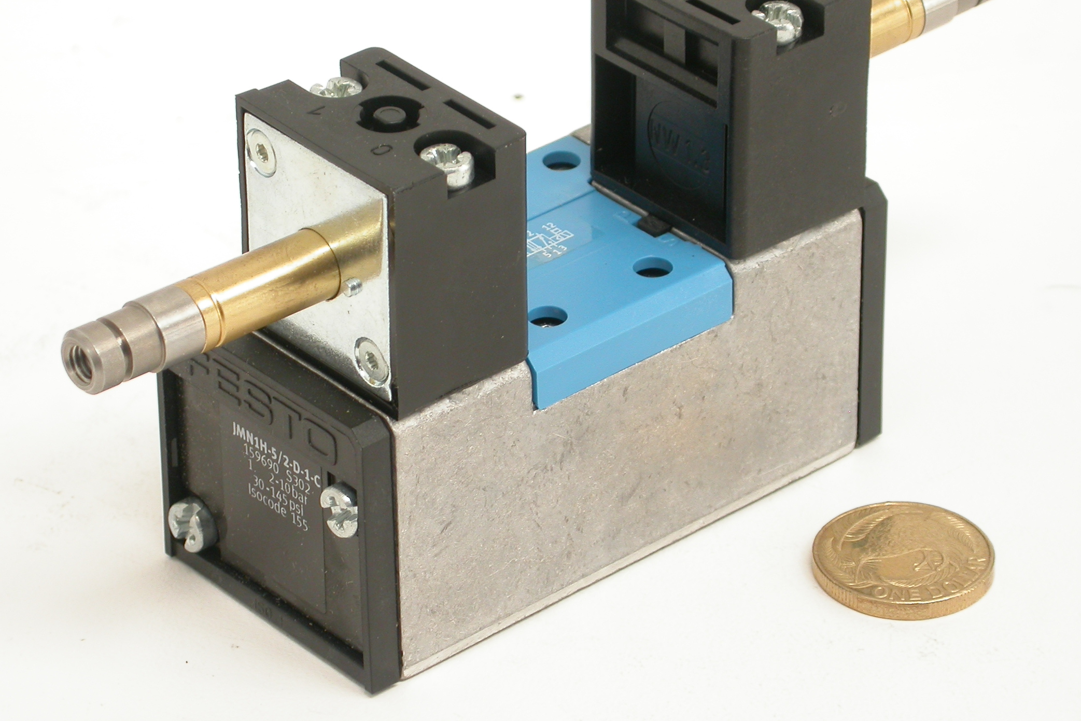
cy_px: 321
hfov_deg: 12.1
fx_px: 5104
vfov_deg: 8.1
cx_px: 539
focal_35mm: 170
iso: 100
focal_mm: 31.1
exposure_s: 1/12
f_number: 5
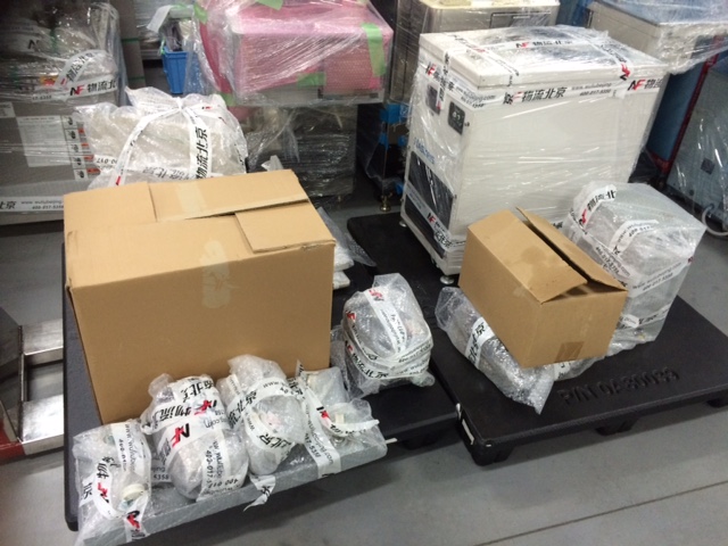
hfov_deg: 61.7
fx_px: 610
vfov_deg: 48.2
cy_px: 273
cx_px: 364
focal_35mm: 29
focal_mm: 4.15
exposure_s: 1/30
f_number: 2.2
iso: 200
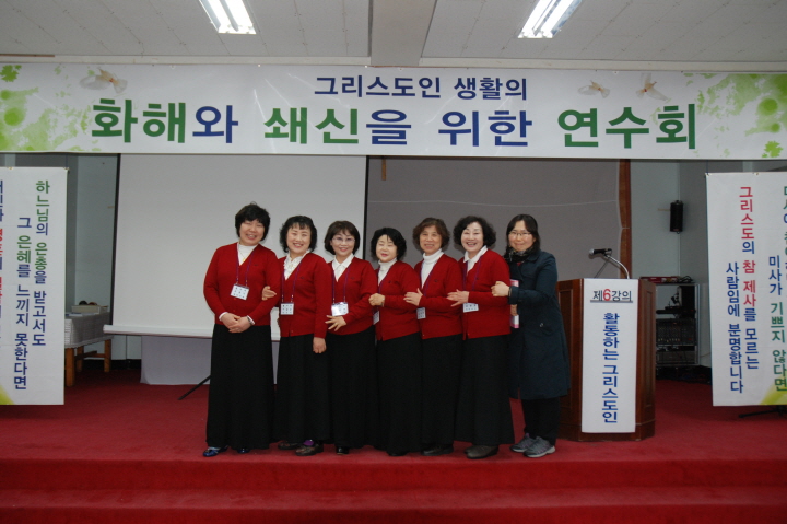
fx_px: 721
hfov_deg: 57.3
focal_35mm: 33
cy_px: 262
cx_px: 394
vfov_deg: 39.9
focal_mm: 22
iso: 400
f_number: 4.5
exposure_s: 1/60
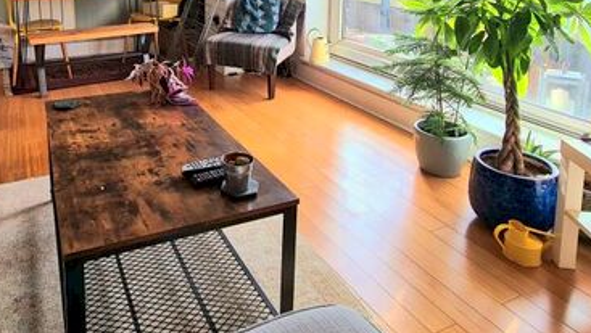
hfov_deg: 68.2
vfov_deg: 38.8
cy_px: 12
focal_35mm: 27
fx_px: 423
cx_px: 206
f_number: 2.2
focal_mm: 2.22
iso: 64
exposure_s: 1/116
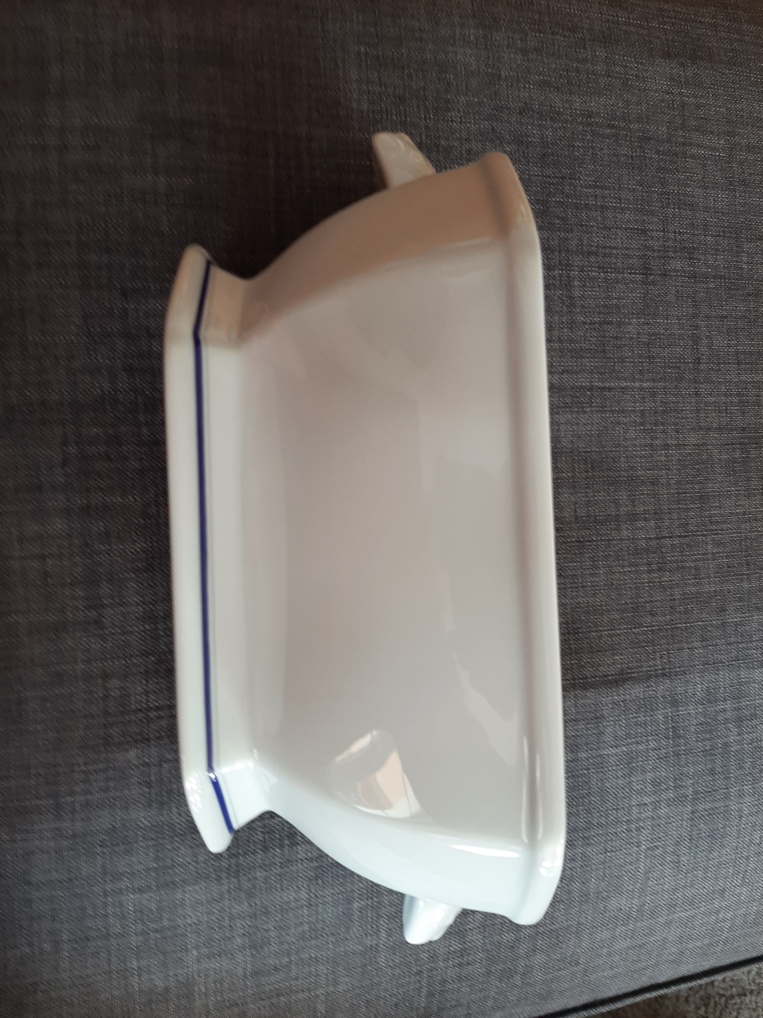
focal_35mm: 26
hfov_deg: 53.1
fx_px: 764
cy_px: 509
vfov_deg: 67.3
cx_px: 382
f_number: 1.7
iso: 64
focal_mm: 3.93
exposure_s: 1/50
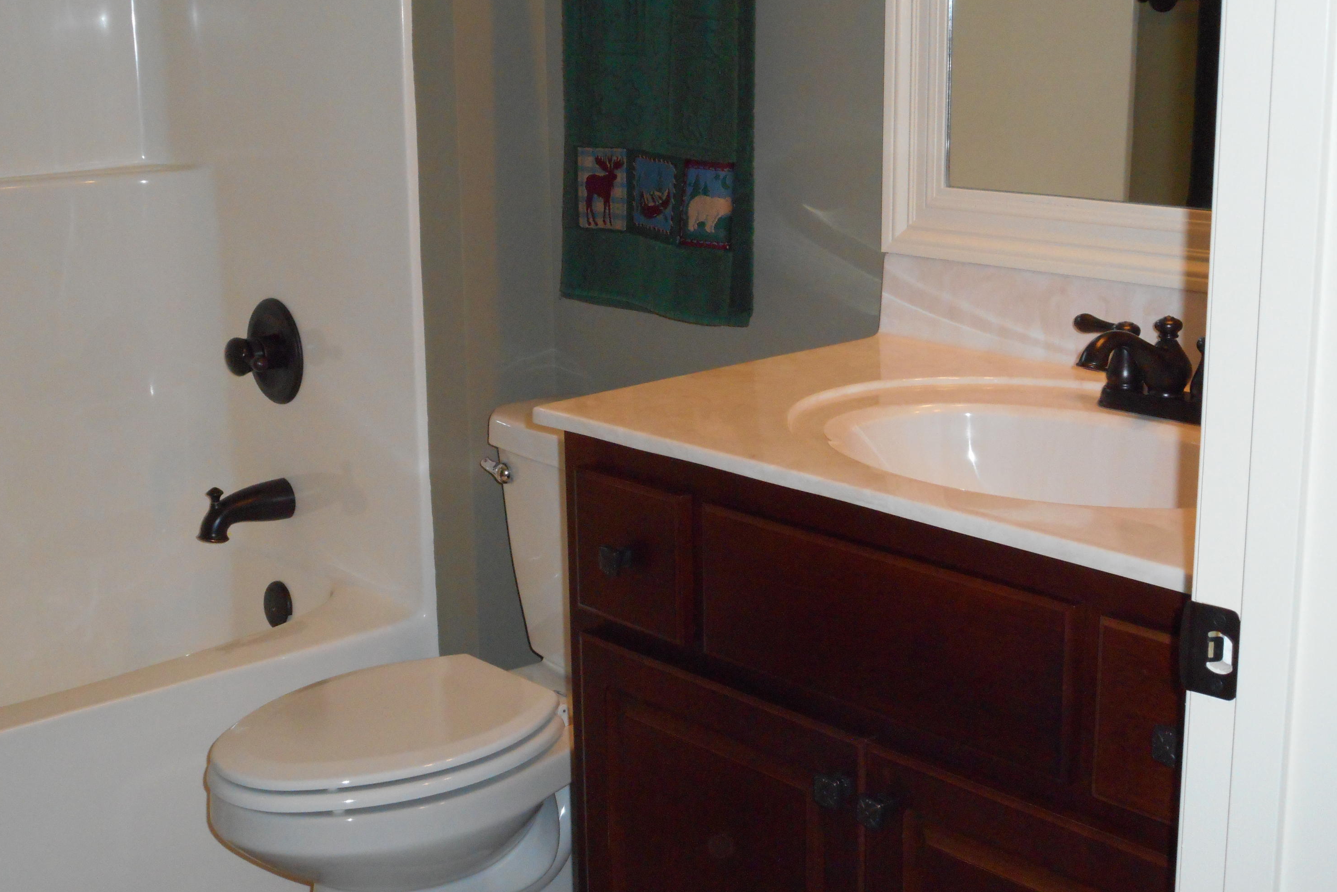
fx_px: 2005
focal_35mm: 54
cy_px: 428
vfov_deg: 25.1
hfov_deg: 36.9
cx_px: 669
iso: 450
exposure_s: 1/60
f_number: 4.9
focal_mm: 9.1
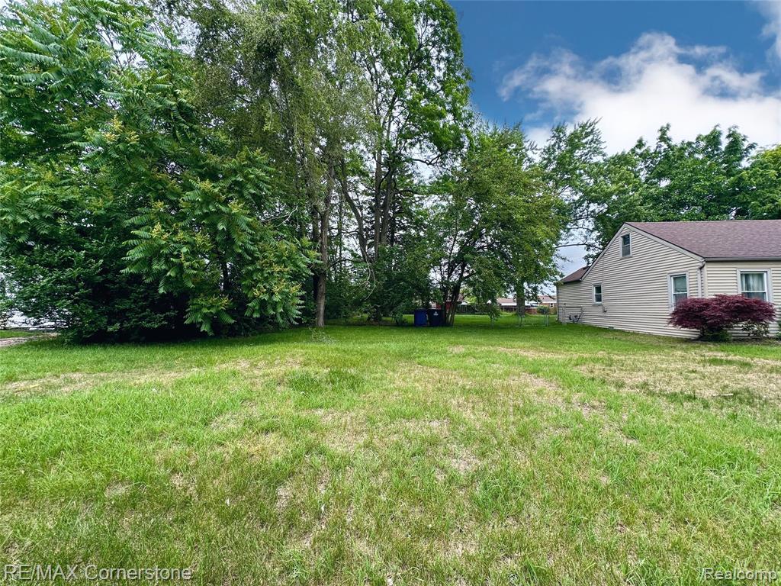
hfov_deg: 102.1
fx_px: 316
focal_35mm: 14
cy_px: 293
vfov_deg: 85.7
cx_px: 390
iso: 40
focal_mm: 2.22
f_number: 2.2
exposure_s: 1/317
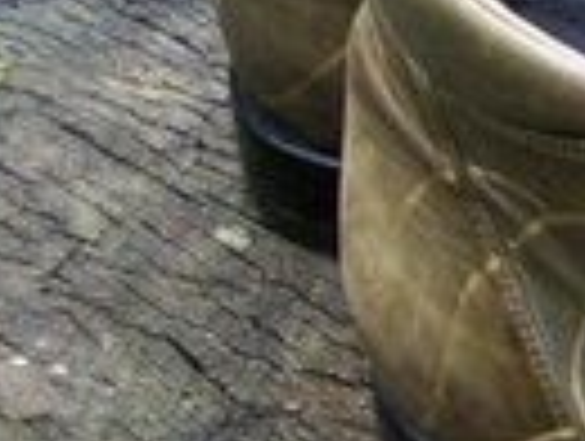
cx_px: 1004
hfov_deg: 13.1
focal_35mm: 138
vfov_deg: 10.7
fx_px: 2336
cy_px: 362
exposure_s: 1/60
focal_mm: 6
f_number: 2.7
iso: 137
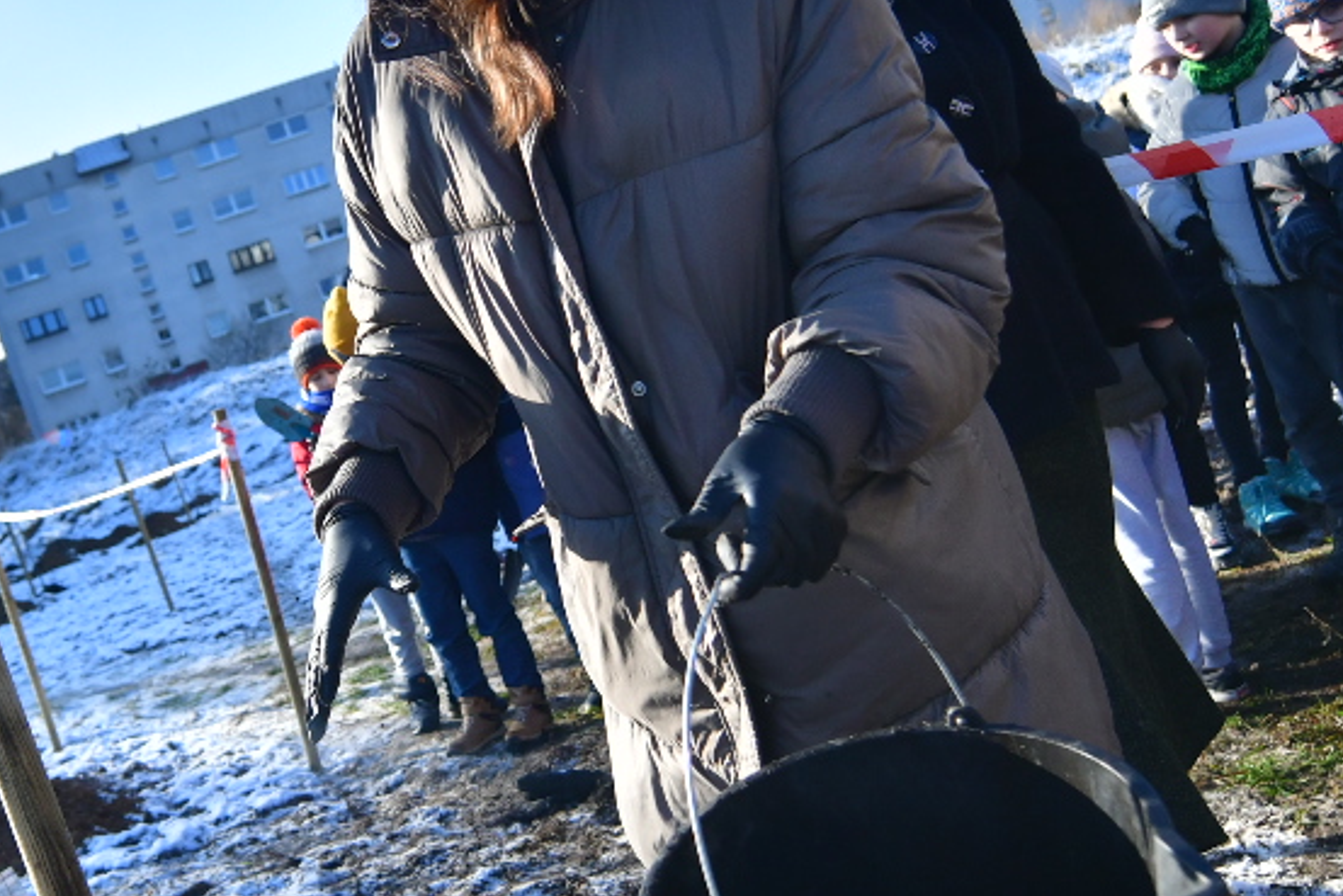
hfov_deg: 46.5
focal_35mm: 41
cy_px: 464
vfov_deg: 32.6
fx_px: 1530
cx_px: 425
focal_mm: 14
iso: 280
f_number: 2.8
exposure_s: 1/4000
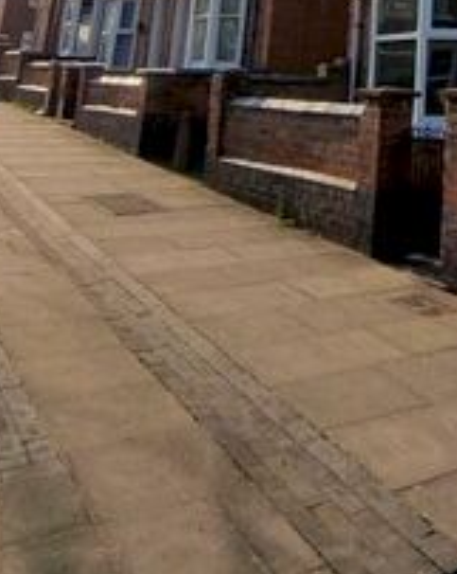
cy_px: -155
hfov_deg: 30.6
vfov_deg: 32.6
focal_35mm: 44
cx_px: 497
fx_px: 746
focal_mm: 2.2
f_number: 2.2
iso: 50
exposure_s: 1/2232
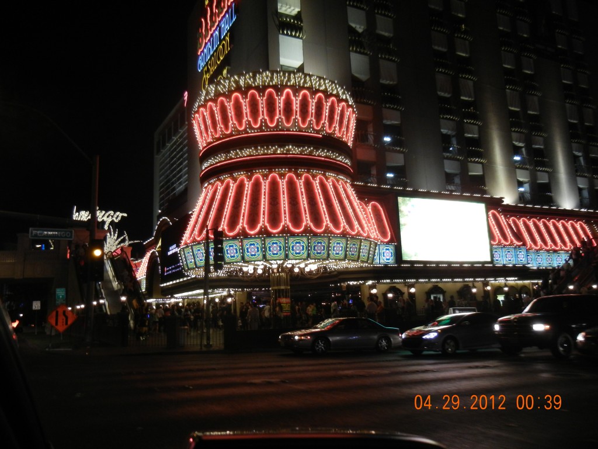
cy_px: 224
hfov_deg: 60.0
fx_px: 518
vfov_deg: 46.8
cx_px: 299
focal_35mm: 30
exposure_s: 1/55.7
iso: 400
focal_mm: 5.4
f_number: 3.5
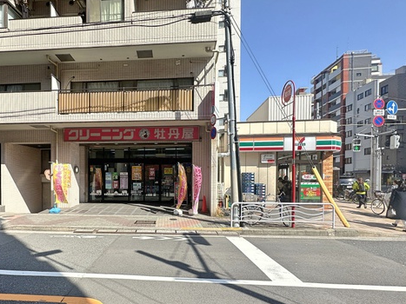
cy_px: 179
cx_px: 143
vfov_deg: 63.0
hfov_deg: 77.1
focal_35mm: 21
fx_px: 246
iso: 50
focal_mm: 2.22
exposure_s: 1/1319
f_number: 2.2
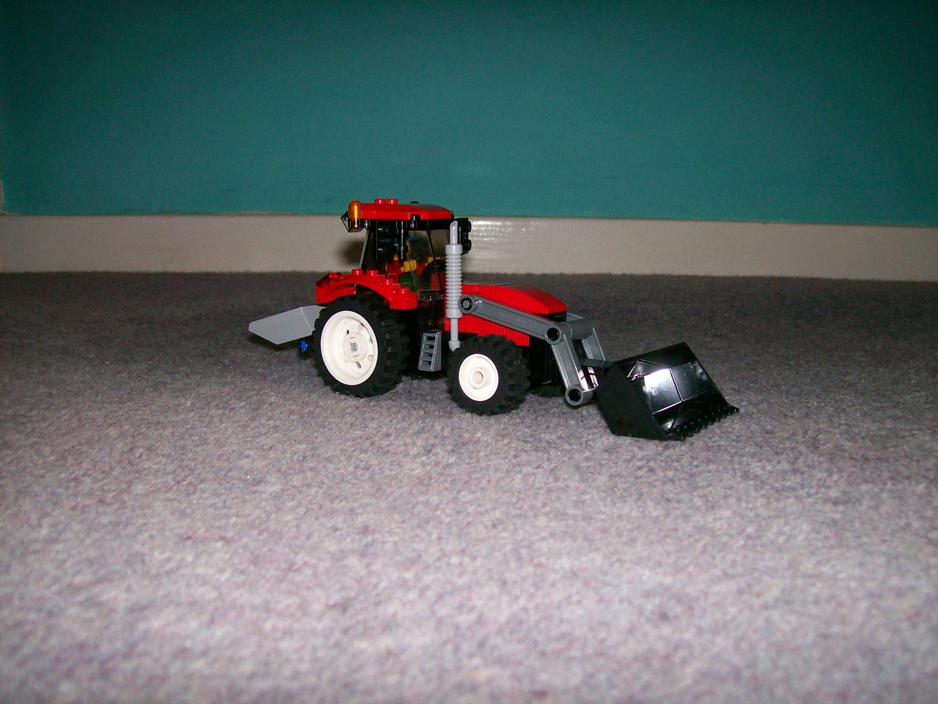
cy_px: 352
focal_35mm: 36
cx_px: 469
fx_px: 976
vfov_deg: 39.7
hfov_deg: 51.4
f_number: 2.7
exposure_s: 1/64
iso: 80
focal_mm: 6
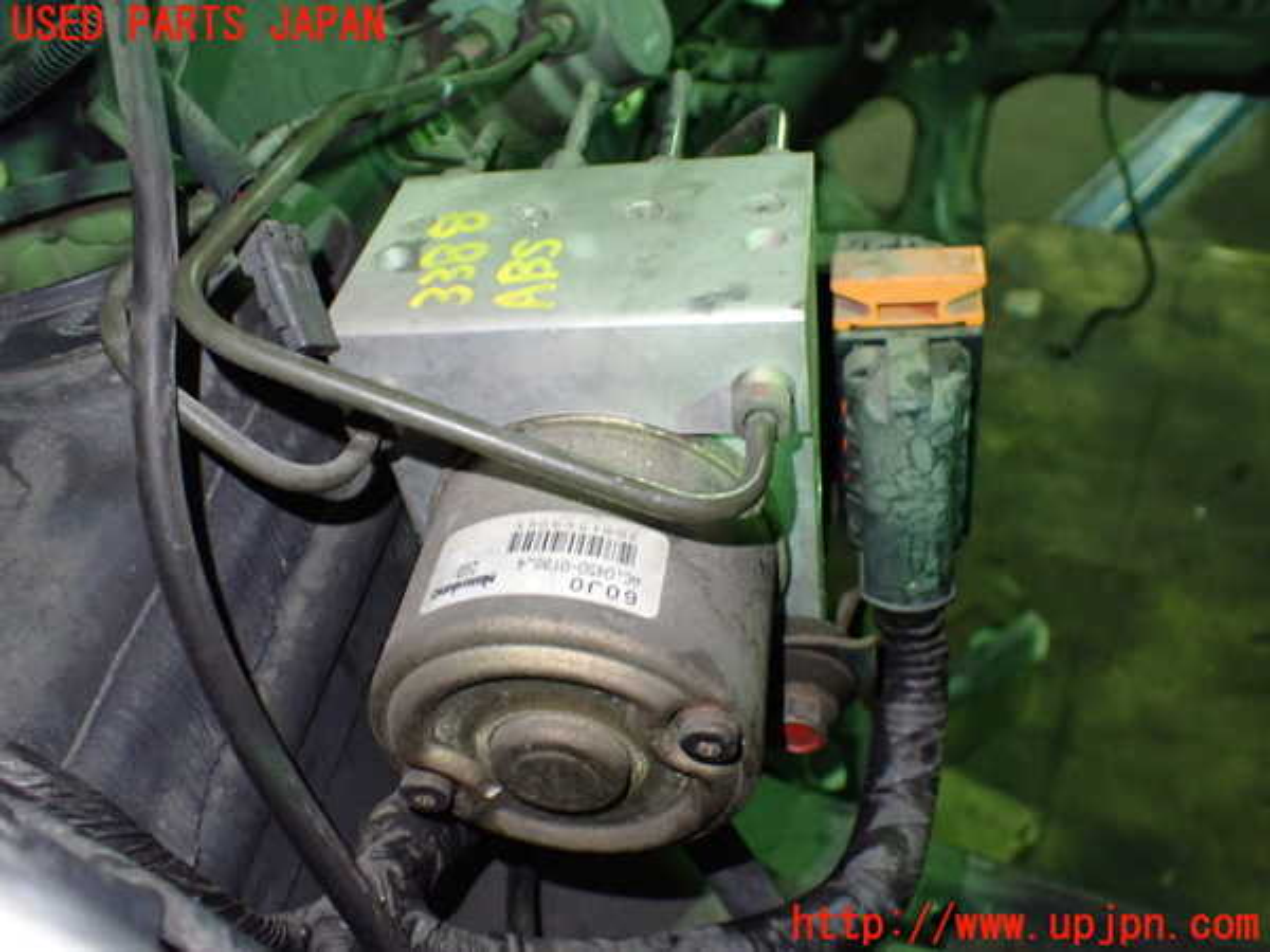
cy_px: 476
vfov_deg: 46.8
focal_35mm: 30
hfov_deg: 60.0
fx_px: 1101
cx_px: 635
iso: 800
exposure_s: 1/50
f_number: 2.3
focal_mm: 5.4
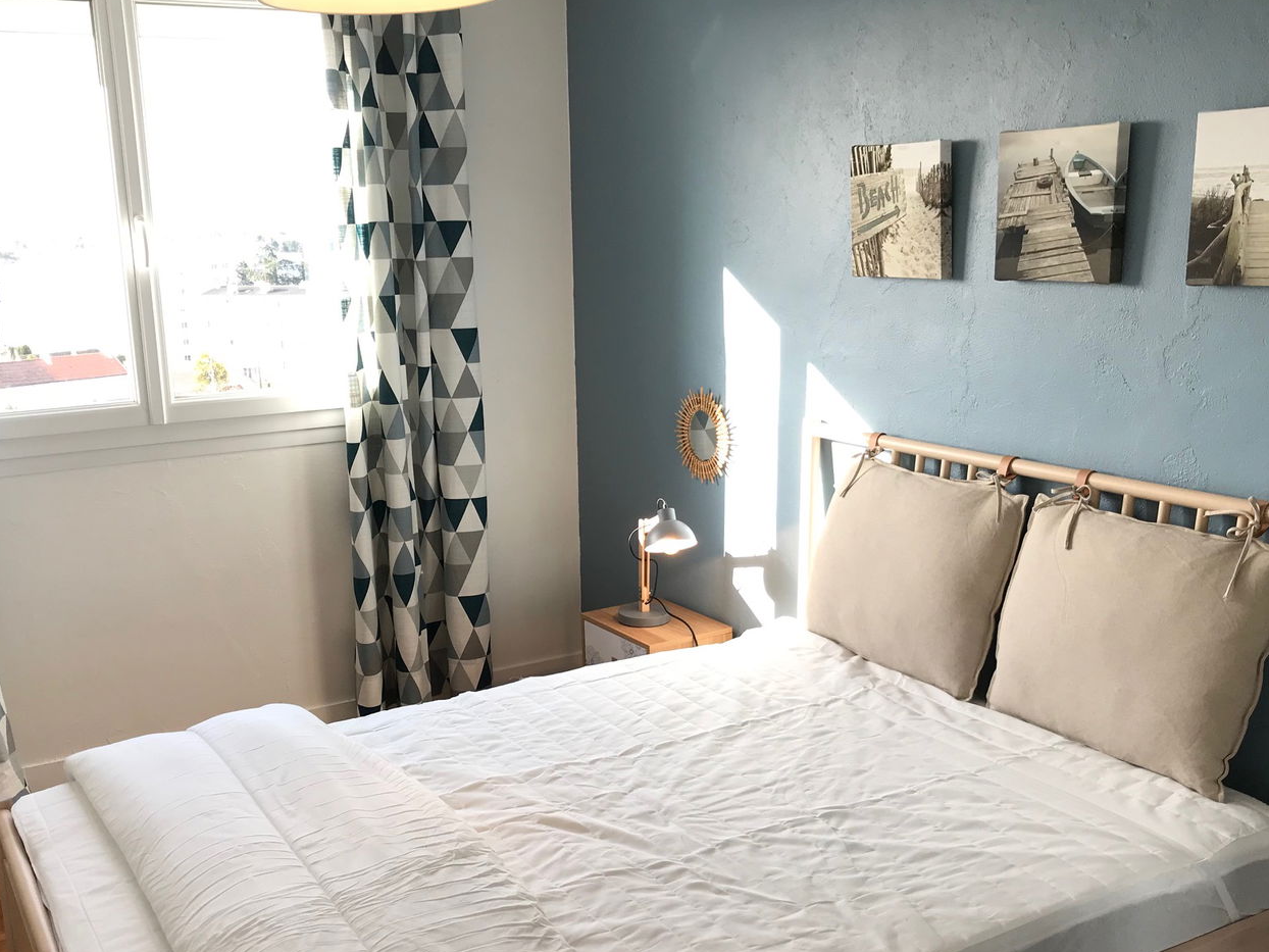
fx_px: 1320
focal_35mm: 36
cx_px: 552
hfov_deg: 51.2
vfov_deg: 39.5
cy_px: 565
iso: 20
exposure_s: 1/126
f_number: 1.8
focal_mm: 3.99
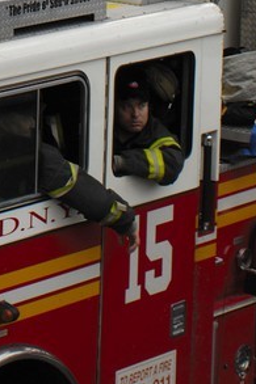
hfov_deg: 5.8
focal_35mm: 229
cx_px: -336
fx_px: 2445
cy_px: -380
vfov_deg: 8.5
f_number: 5.6
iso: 100
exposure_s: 1/200
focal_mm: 28
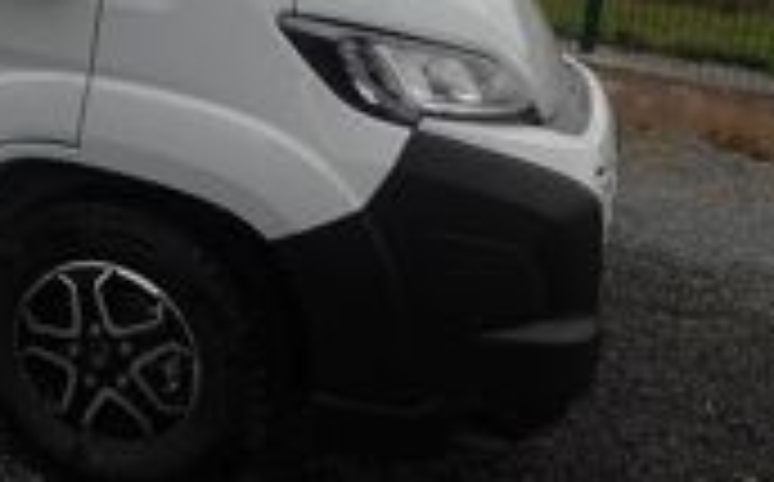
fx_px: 1201
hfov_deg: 29.5
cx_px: -202
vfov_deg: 21.8
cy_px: -14
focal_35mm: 57
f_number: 2
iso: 125
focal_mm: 7.6
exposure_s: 1/1000
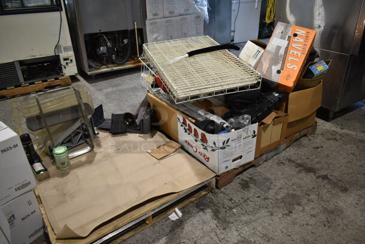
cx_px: 182
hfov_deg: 67.3
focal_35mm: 27
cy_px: 122
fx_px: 274
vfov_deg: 48.0
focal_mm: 18
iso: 360
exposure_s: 1/30
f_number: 3.5
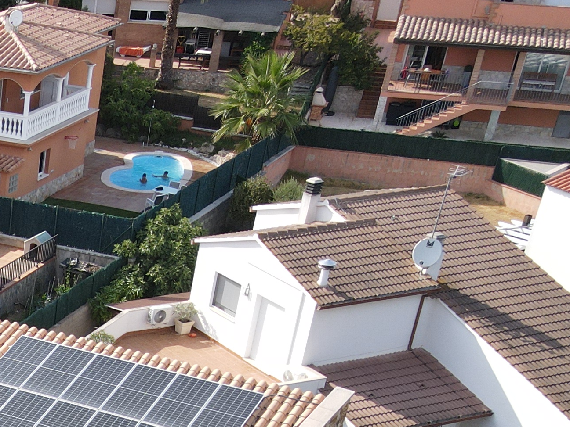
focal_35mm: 74
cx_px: -230
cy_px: 650
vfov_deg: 17.7
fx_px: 1219
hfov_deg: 22.6
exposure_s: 1/320
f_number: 2.8
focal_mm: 4.5
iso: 100
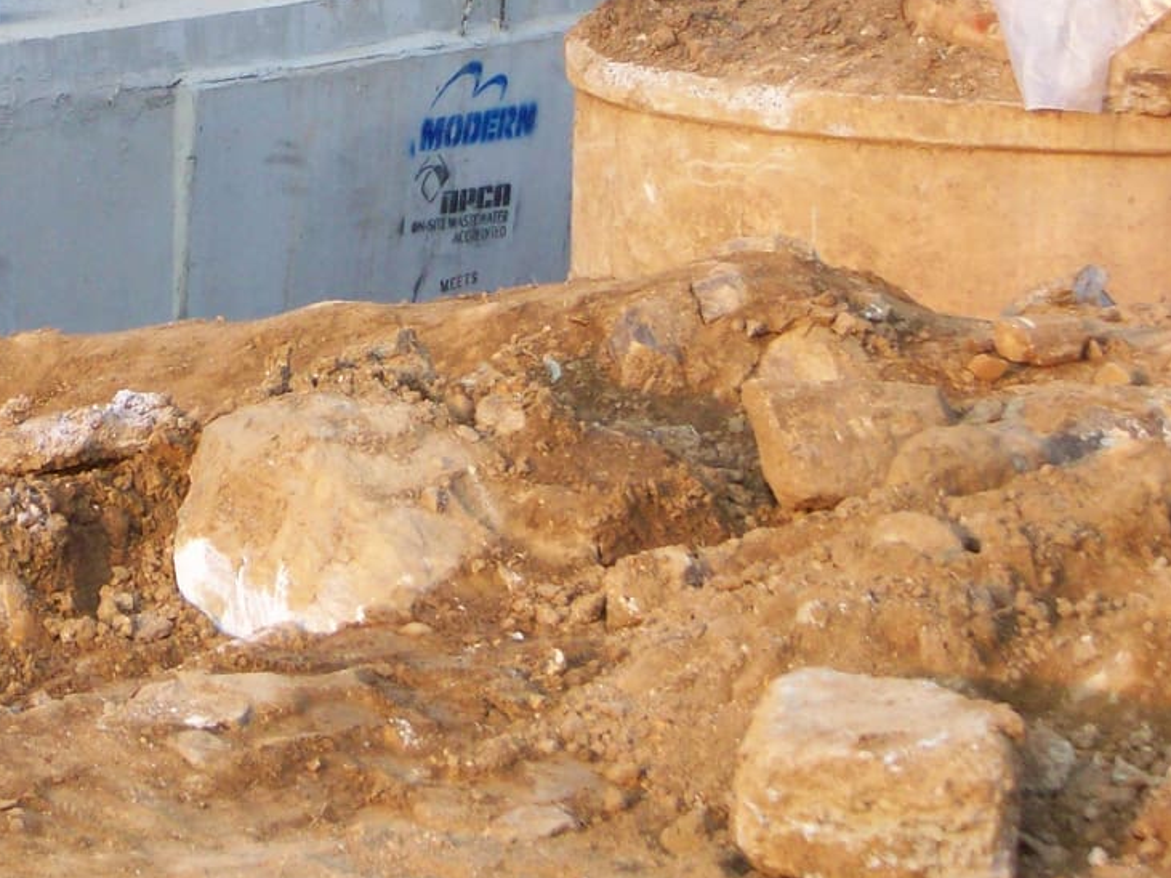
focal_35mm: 186
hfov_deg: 10.6
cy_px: 155
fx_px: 6291
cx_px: 222
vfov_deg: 8.0
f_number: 5.1
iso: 150
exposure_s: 1/128
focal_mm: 17.1
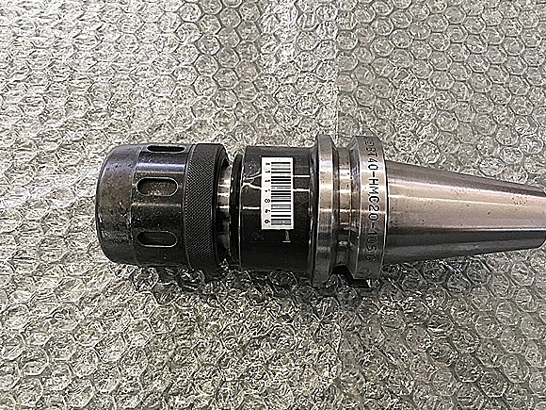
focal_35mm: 32
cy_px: 196
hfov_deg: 56.8
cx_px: 285
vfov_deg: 44.1
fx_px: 505
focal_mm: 4.15
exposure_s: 1/30
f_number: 2.2
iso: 32
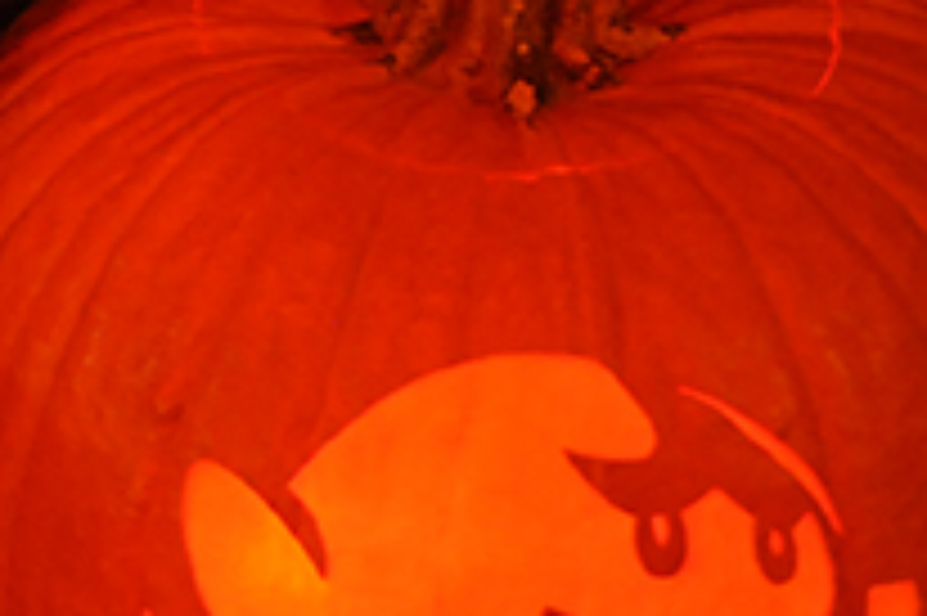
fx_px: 4220
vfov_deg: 8.2
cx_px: -1148
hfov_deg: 11.0
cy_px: -274
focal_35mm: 164
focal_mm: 22
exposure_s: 1/3
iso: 1600
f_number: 3.8
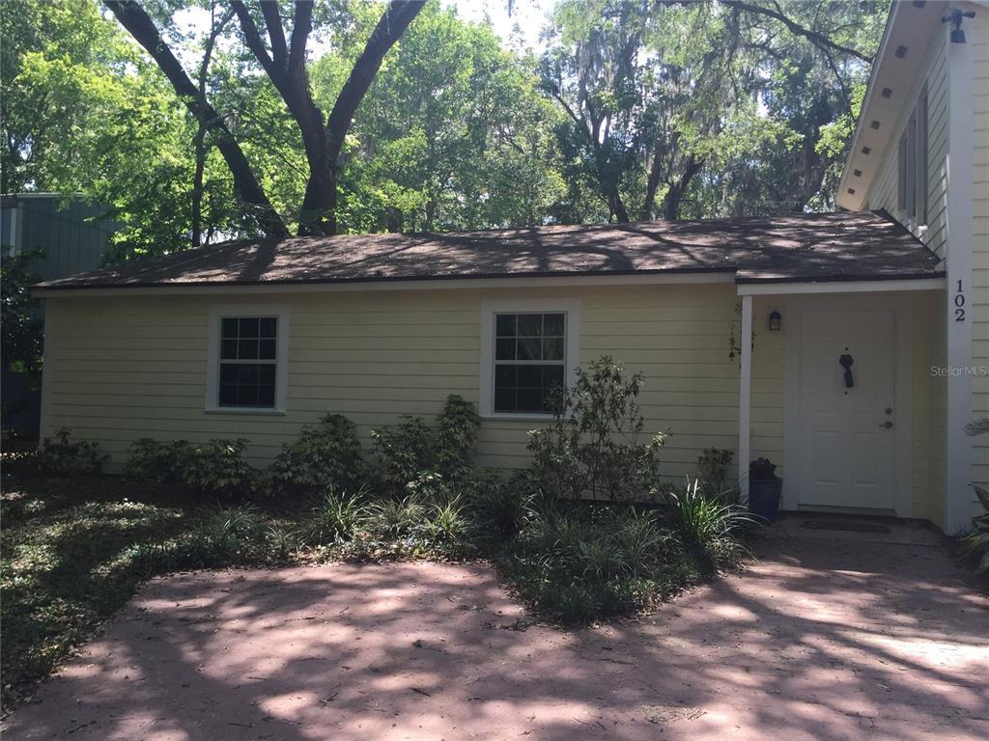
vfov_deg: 48.2
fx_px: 829
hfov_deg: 61.7
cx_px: 494
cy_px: 370
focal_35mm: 29
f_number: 2.2
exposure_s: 1/353
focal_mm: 4.15
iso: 32
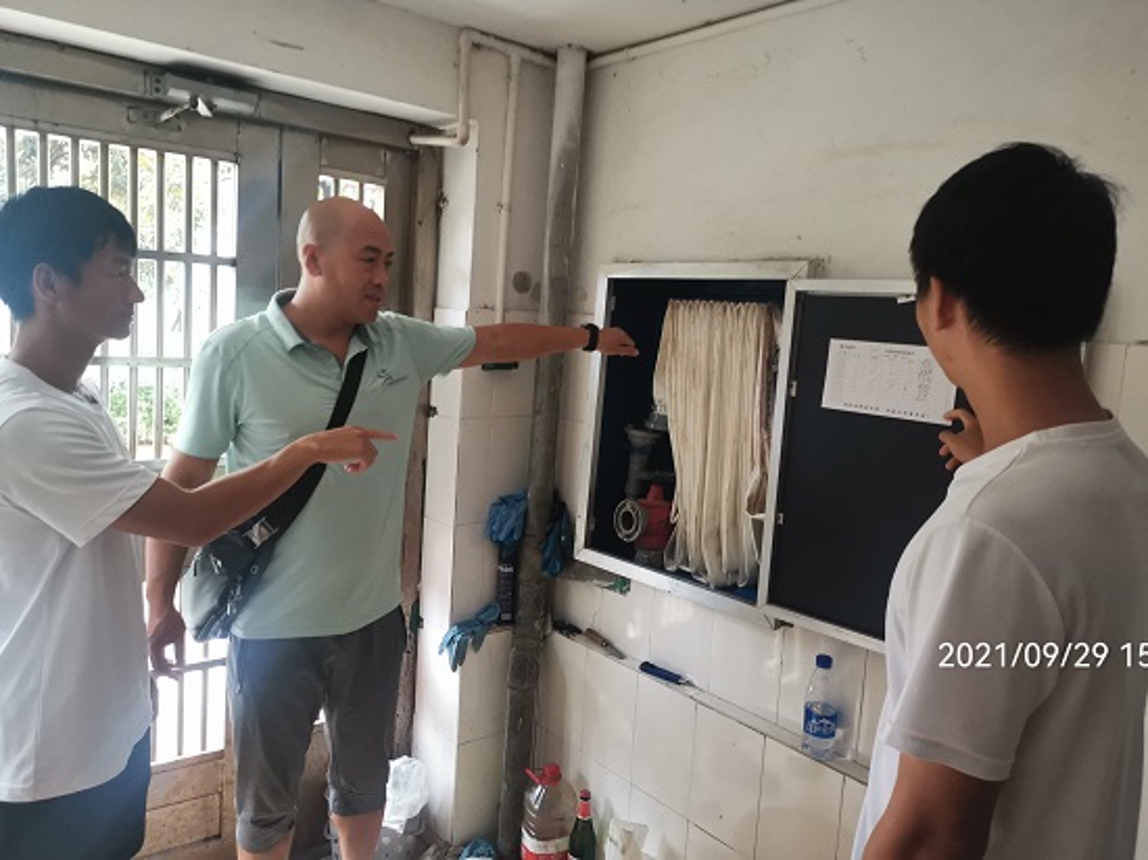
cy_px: 430
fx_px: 895
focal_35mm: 27
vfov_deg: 51.3
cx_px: 574
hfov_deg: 65.3
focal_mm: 5.58
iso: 500
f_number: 1.8
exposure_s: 1/33.3
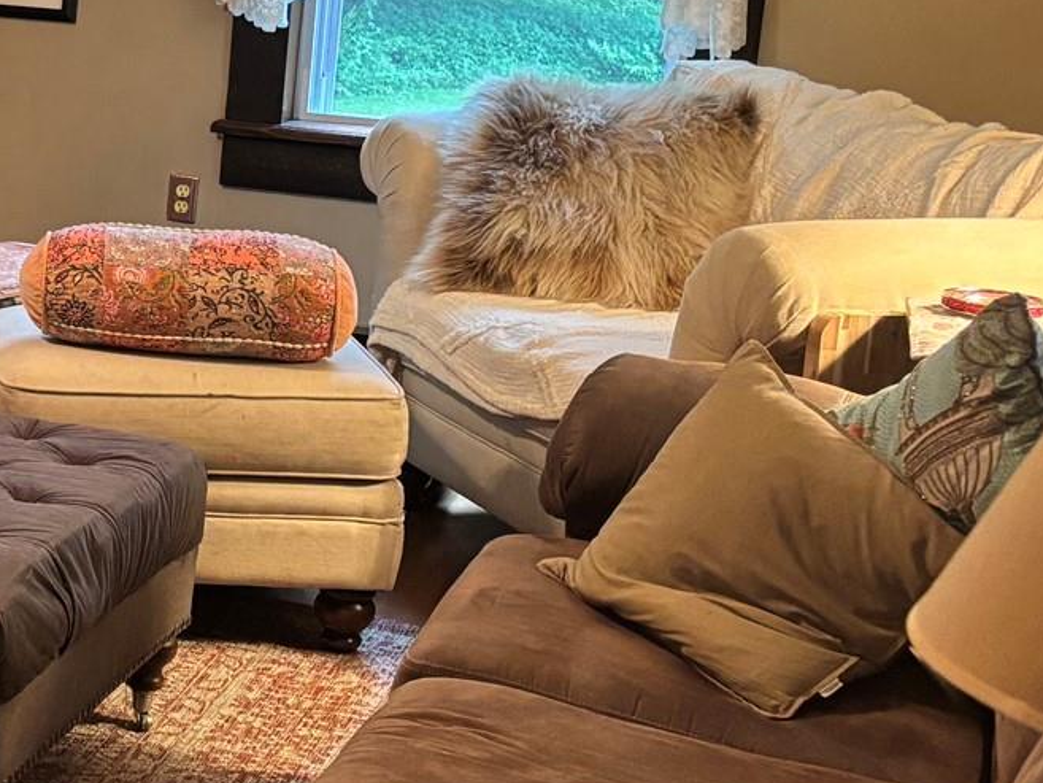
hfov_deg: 21.0
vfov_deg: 18.2
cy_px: 246
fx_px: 2441
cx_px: -446
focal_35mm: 81
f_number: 1.6
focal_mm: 5.96
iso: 400
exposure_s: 1/40
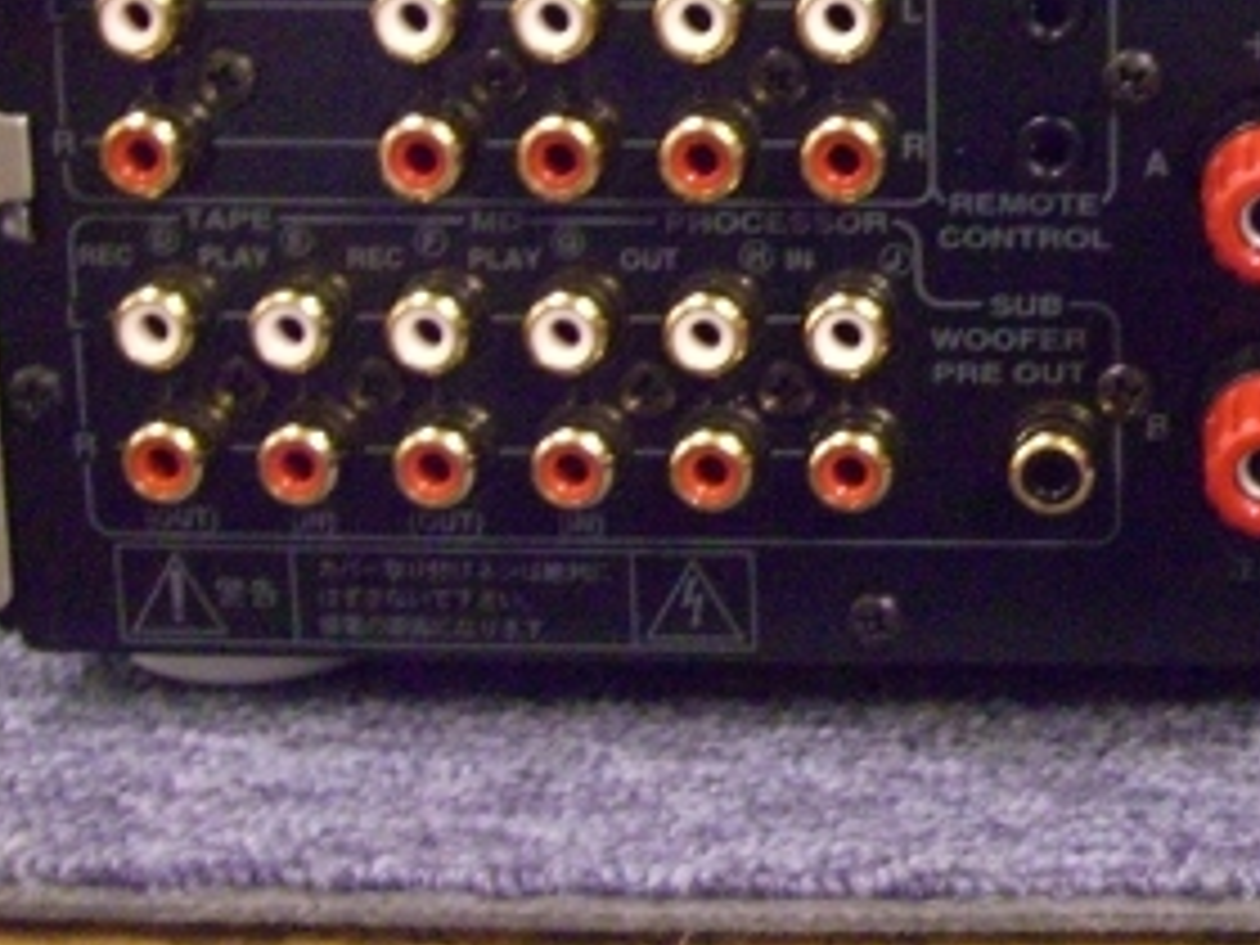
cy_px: 50
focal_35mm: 87
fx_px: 3167
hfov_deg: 21.6
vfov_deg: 16.7
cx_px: 1296
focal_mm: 7.9
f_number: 2.8
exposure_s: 1/15
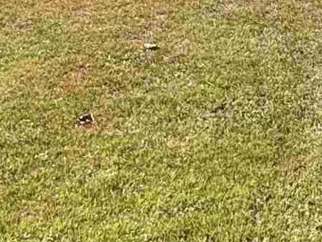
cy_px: -106
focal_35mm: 95
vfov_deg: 14.6
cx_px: 304
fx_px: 884
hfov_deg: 20.1
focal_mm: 2.22
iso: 50
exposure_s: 1/944
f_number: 2.2
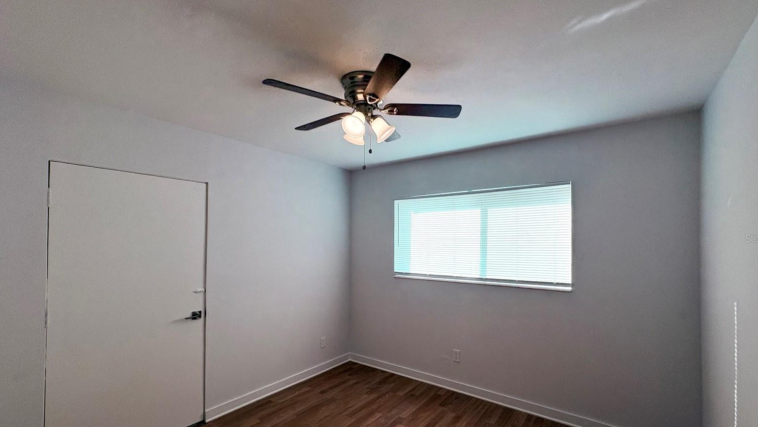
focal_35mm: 16
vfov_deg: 66.9
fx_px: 322
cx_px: 395
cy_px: 238
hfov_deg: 99.3
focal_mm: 2.22
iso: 50
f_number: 2.2
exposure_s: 1/340
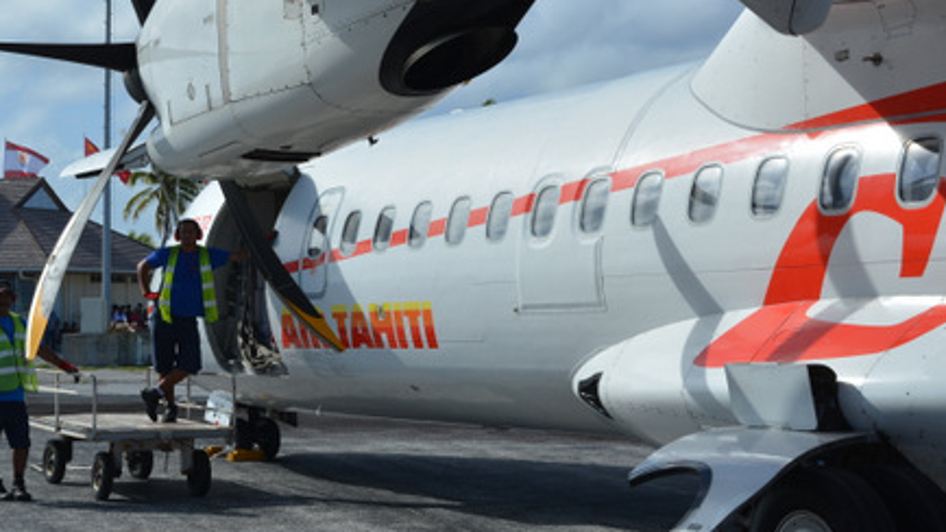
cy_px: 184
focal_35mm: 72
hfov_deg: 29.3
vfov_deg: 16.8
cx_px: 362
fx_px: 1800
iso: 100
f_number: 10
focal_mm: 31
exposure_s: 1/400
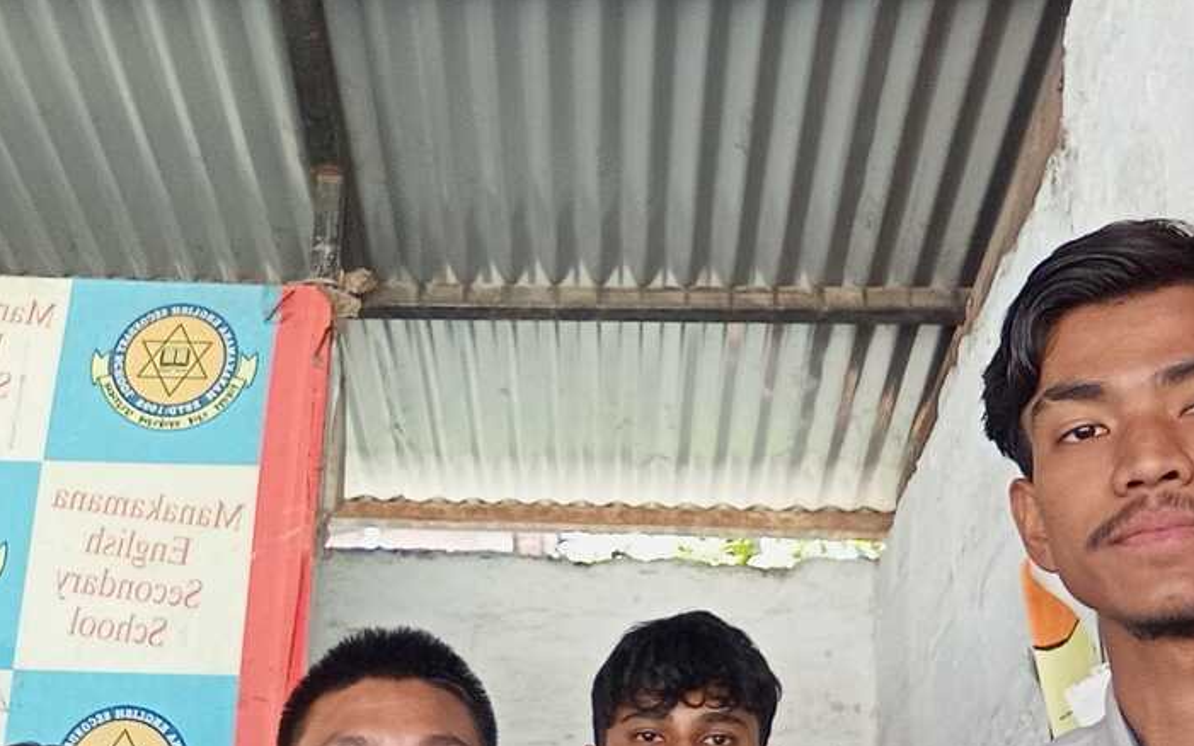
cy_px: 461
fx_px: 1920
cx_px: 552
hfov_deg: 34.5
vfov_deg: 21.9
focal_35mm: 59
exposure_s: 1/100
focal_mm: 2.79
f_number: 2
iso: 149
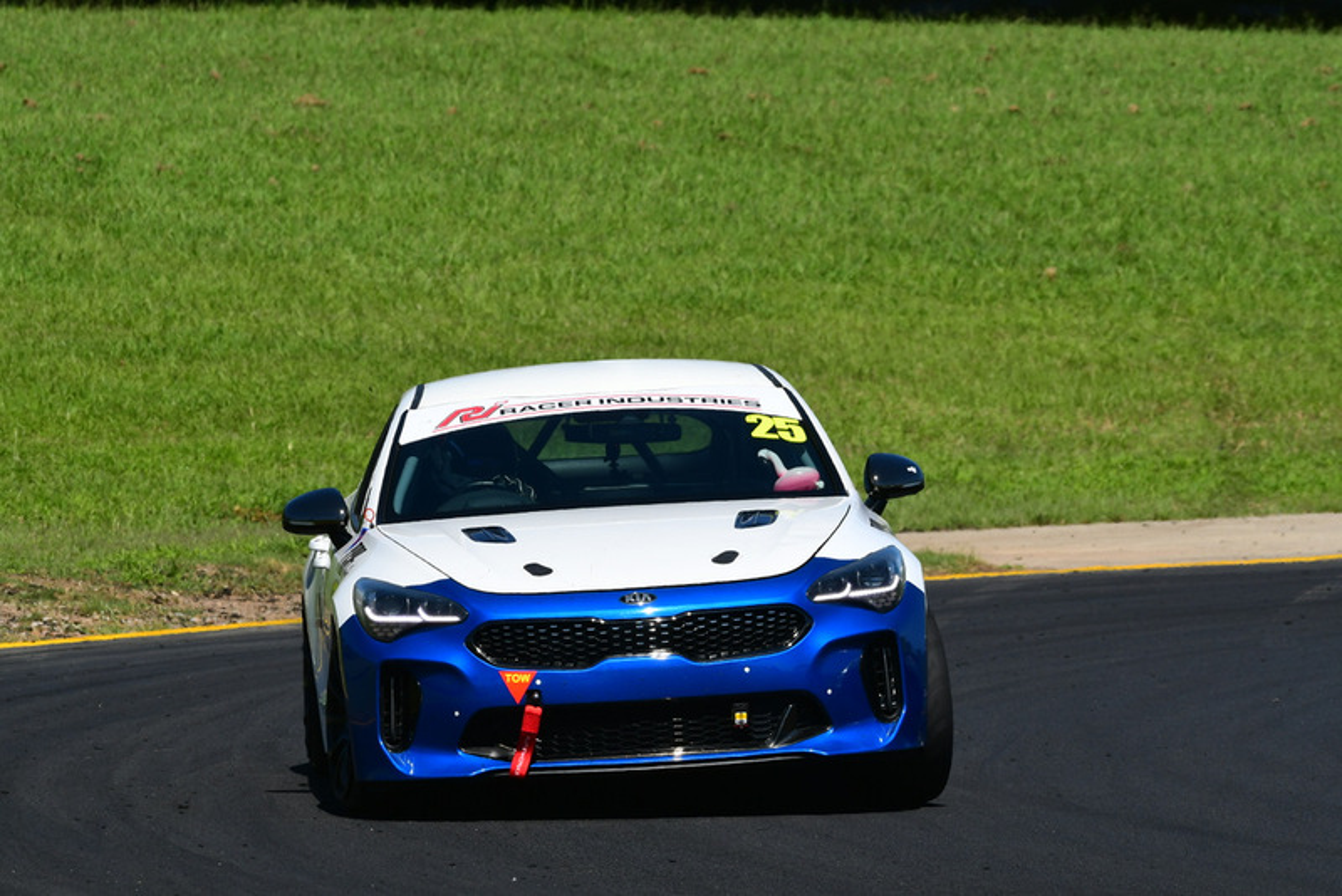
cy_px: 448
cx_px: 671
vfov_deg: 3.2
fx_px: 16221
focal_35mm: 435
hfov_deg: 4.7
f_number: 11
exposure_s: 1/640
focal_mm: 290
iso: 320
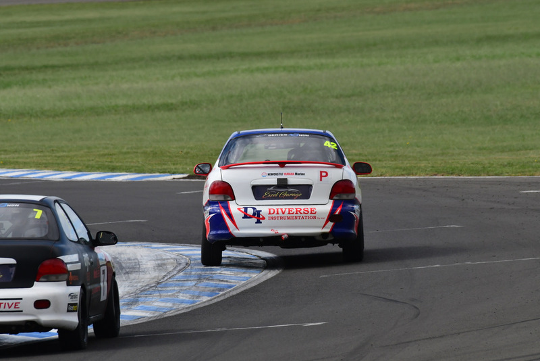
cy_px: 180
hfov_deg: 2.7
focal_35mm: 750
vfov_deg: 1.8
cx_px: 270
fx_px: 11253
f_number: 11
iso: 400
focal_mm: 500
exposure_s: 1/500
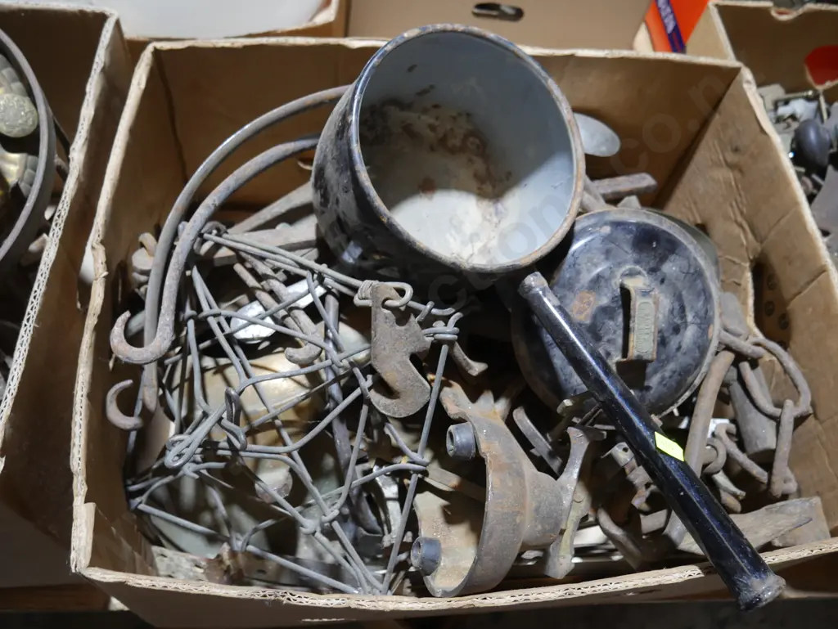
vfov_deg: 46.8
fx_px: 727
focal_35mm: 30
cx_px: 419
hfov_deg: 59.9
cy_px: 314
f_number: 3.6
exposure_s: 1/60
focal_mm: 15
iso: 640
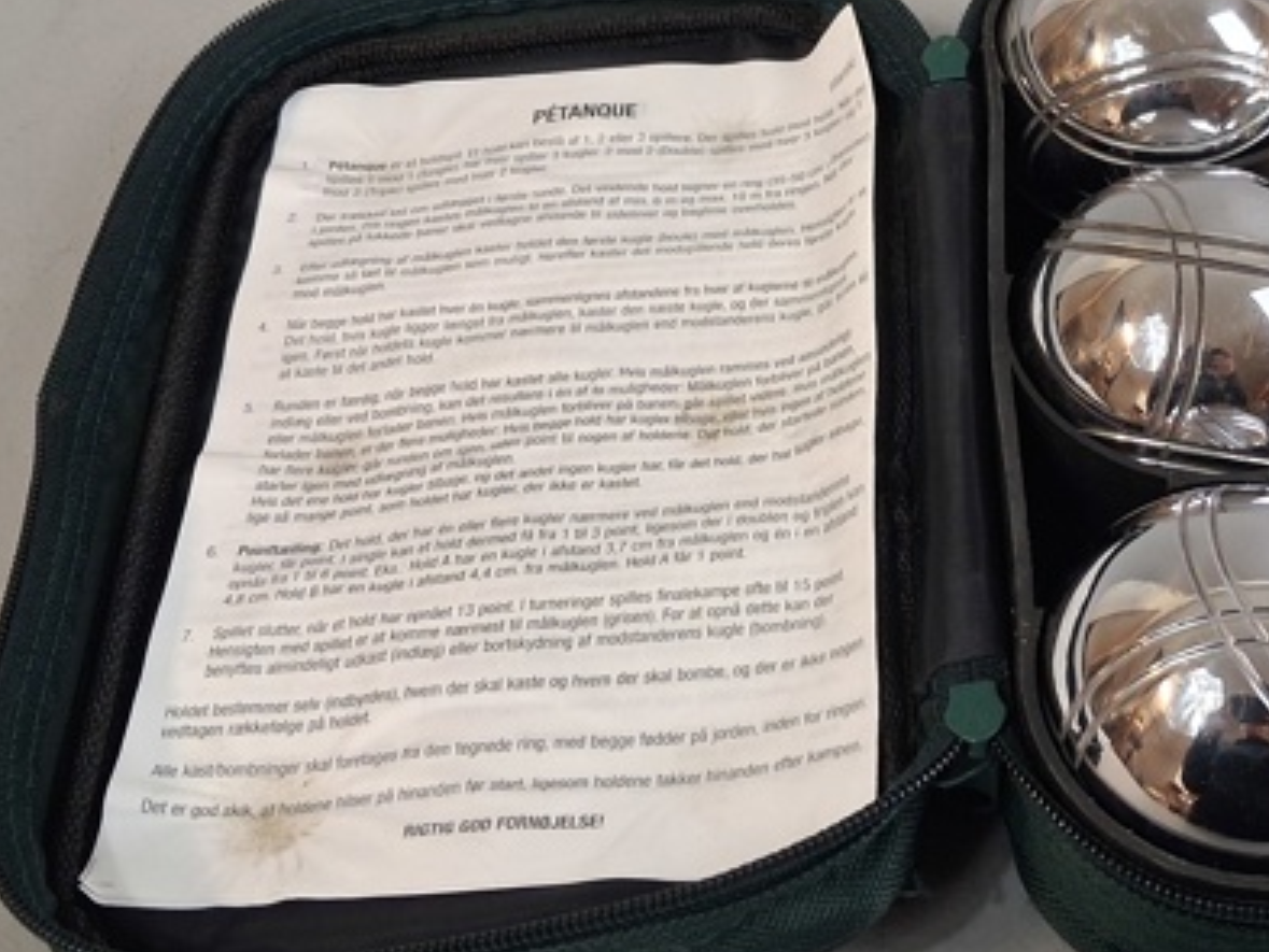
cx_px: 1027
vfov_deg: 26.5
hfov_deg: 33.8
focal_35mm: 55
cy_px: 349
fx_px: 2017
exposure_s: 1/50
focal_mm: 4
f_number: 1.8
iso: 250
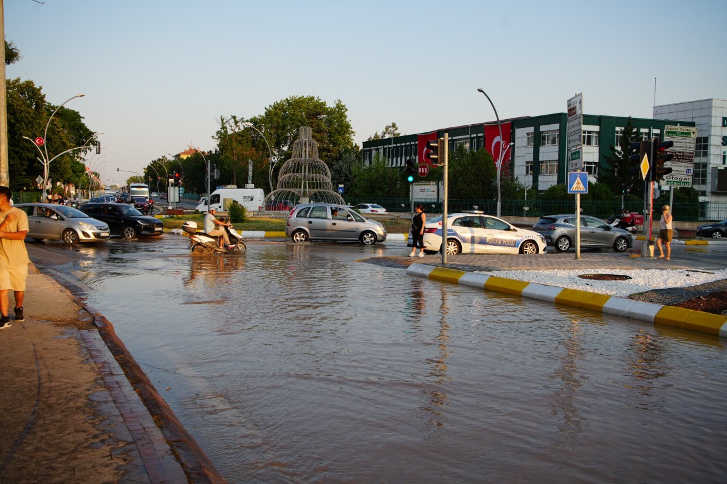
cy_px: 242
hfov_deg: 55.8
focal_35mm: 34
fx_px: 687
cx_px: 364
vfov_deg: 38.9
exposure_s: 1/200
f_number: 5
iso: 100
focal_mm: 34
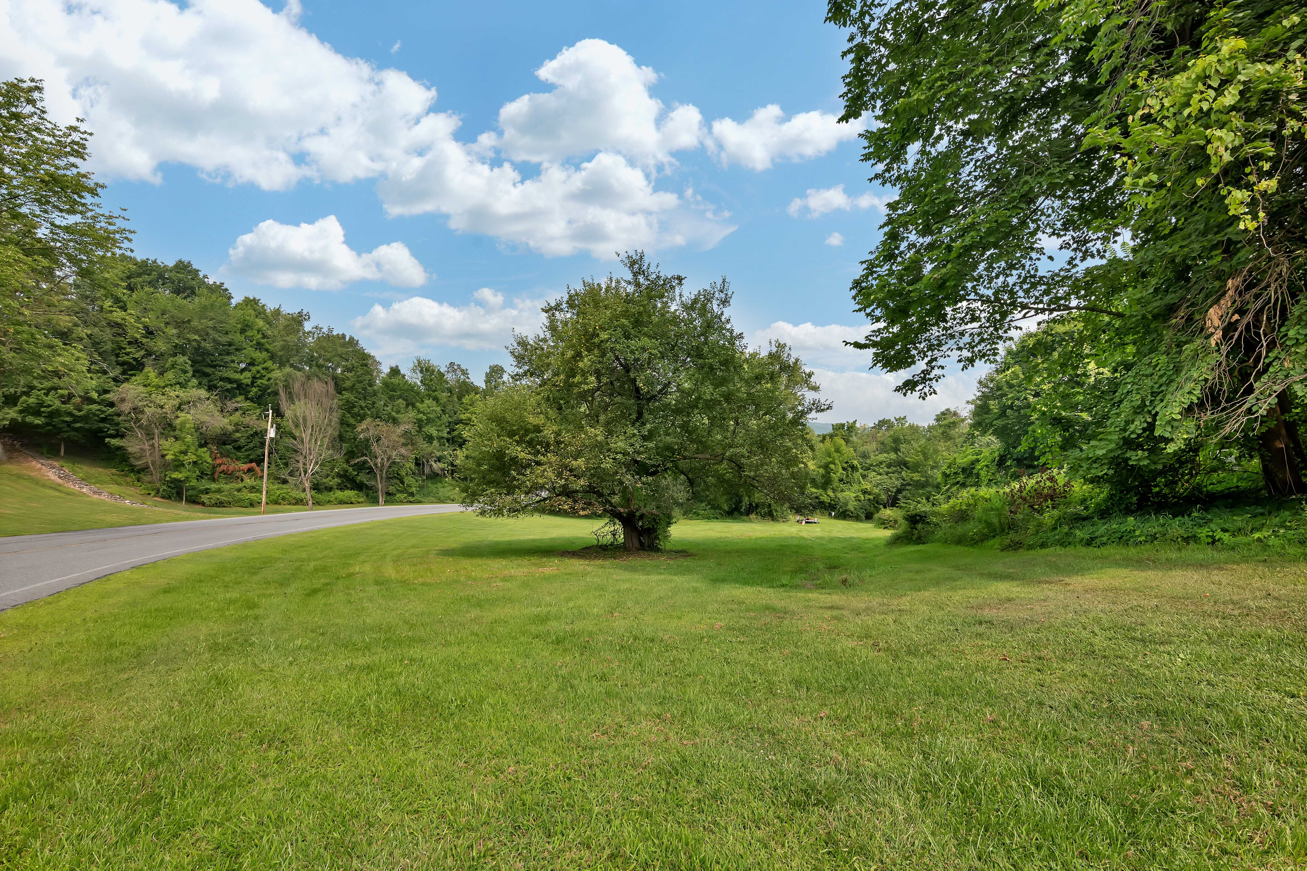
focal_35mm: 17
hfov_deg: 93.3
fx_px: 617
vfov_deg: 70.4
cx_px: 654
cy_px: 436
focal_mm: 17
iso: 640
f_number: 9
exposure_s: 1/250
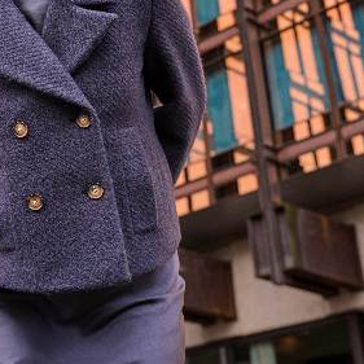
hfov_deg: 23.0
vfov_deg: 22.7
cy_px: 22
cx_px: 63
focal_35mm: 74
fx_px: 880
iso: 200
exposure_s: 1/160
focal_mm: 35
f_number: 4
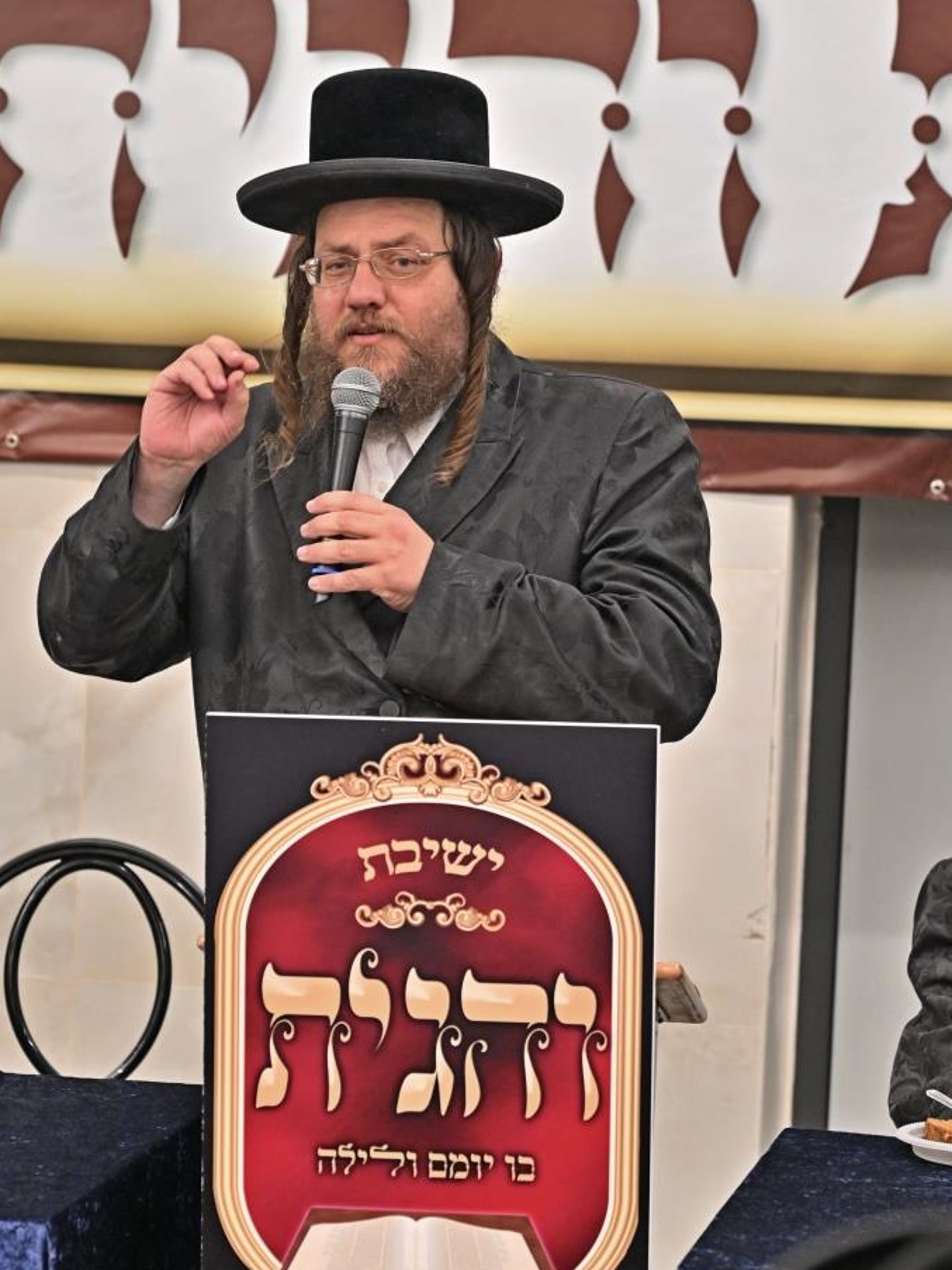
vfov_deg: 13.6
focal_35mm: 145
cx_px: 476
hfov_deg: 10.2
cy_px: 624
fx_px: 5318
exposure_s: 1/160
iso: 1000
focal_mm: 89
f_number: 4
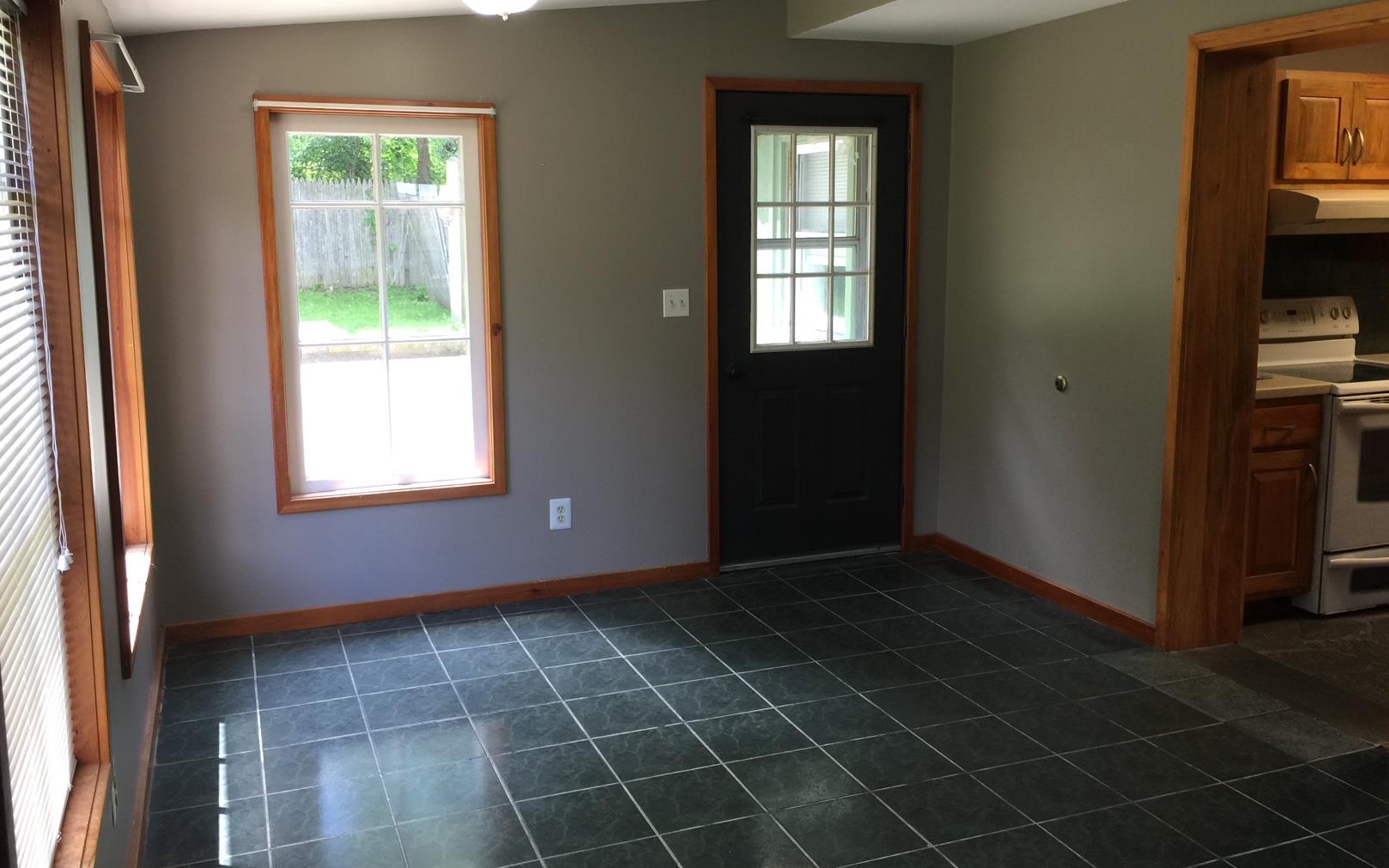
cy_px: 388
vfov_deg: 40.5
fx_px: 1173
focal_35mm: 31
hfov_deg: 61.2
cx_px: 694
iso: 32
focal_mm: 4.15
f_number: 2.2
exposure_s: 1/40
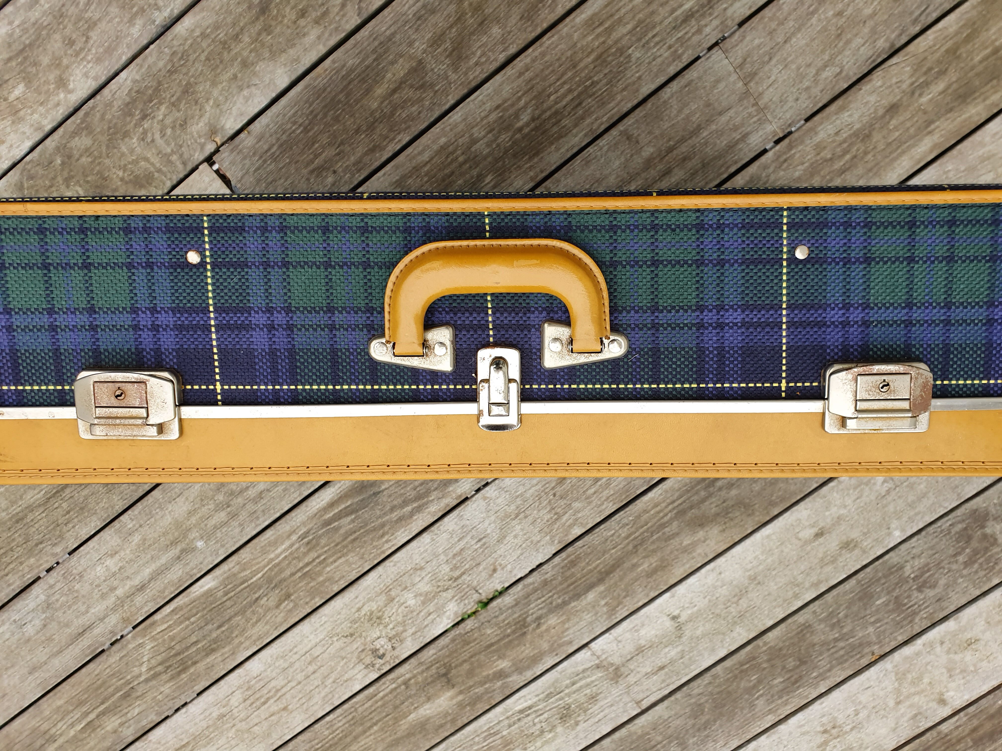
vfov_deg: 53.1
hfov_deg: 67.3
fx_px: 753
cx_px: 501
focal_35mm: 26
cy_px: 376
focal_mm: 4.32
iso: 80
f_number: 2.4
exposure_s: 1/120
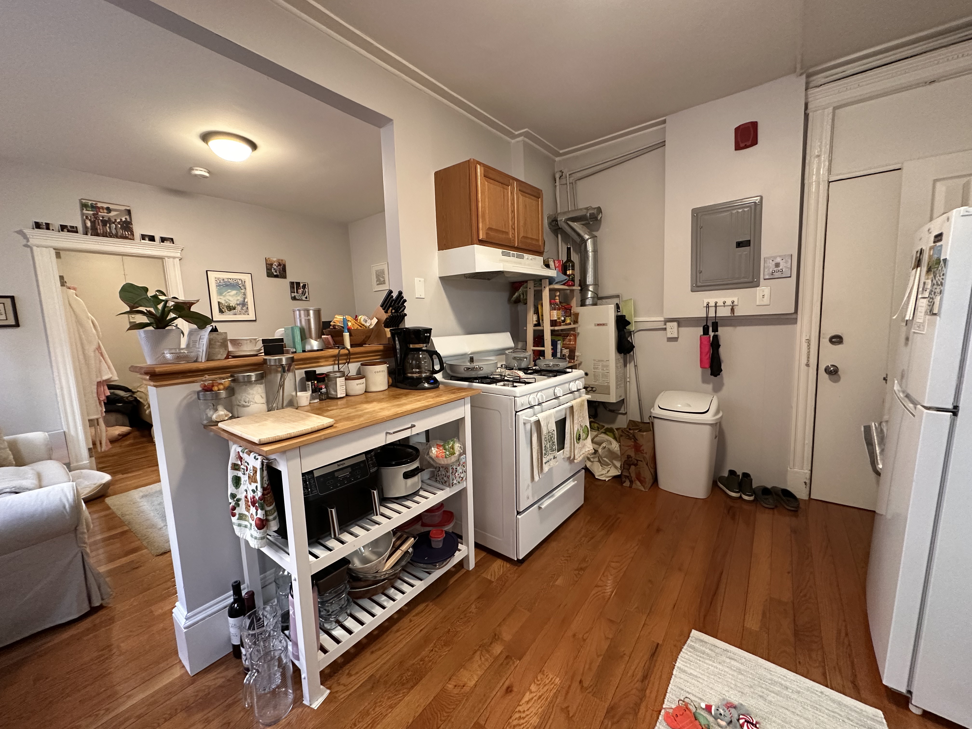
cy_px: 364
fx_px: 393
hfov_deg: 102.1
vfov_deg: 85.7
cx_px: 486
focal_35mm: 14
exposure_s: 1/60
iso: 320
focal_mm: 2.22
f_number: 2.2
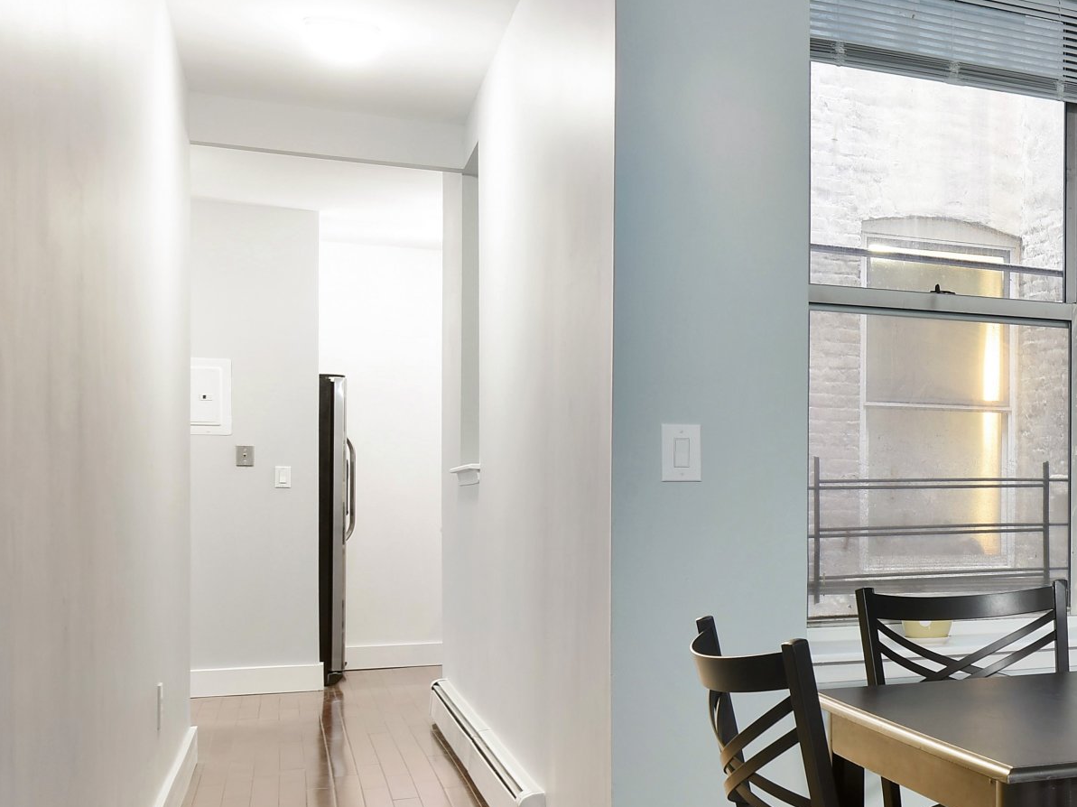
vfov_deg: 32.7
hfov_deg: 34.7
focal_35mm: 44
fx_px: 1369
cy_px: 519
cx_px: 1277
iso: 200
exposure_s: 10
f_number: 11
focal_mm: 18
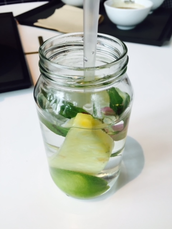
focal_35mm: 29
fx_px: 192
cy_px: 114
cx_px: 86
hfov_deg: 48.2
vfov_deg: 61.7
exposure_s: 1/40
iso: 32
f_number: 2.2
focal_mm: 4.15
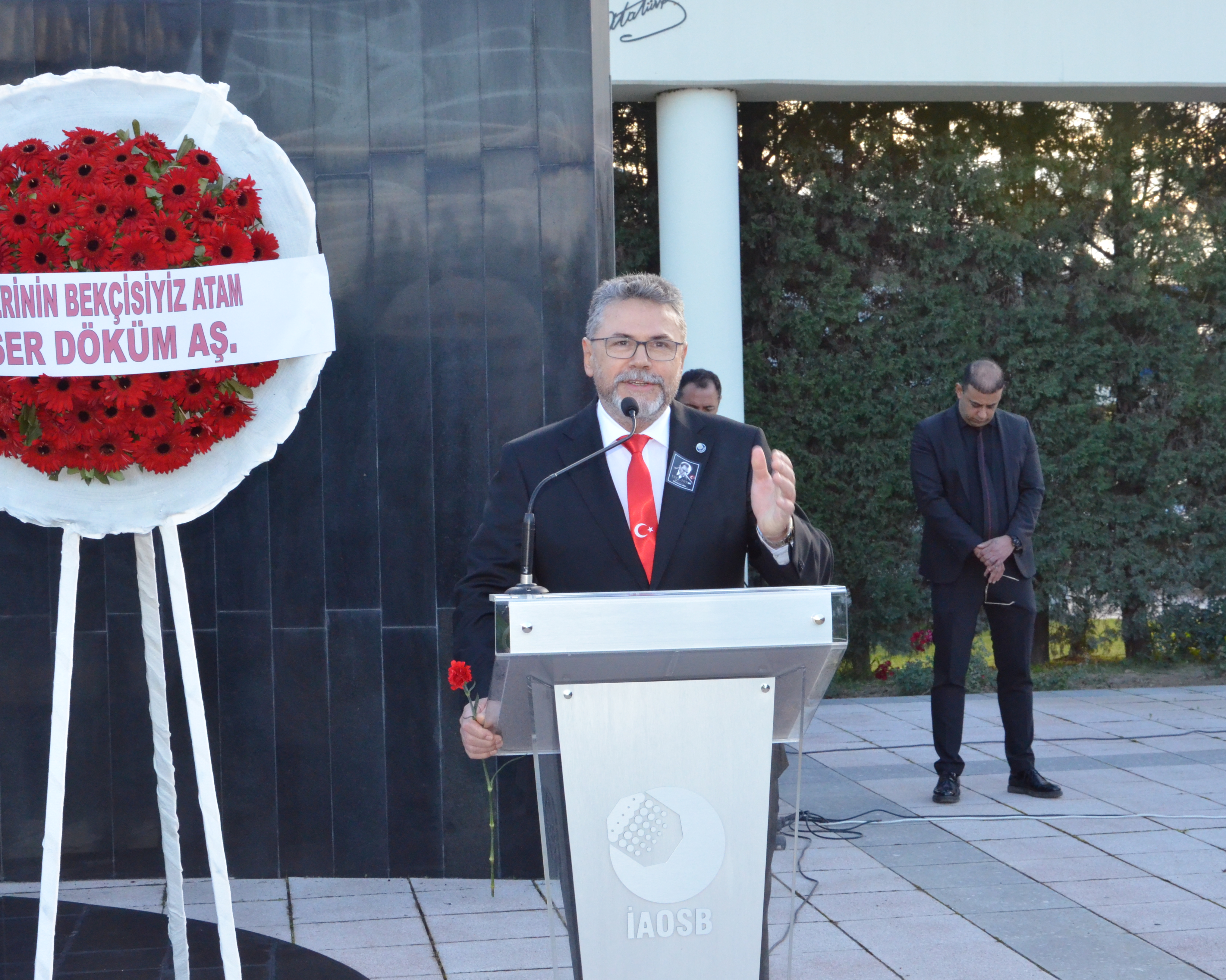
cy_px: 489
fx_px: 2161
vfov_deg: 25.6
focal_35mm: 60
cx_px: 643
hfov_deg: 31.7
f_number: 13
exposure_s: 1/250
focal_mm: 35
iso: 2500
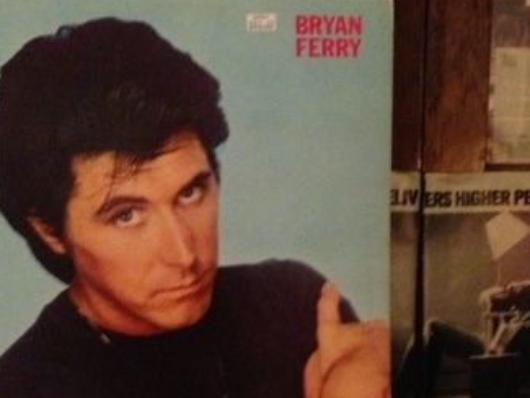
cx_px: 373
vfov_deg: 22.6
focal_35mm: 65
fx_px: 996
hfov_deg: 29.5
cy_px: 241
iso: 800
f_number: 2.4
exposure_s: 1/15
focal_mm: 4.13
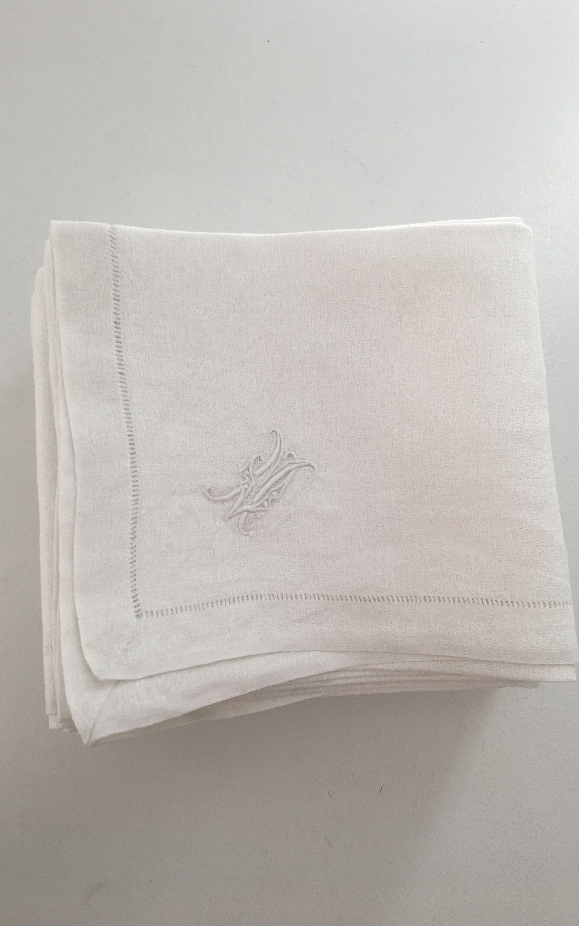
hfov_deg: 40.6
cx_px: 291
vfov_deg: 61.2
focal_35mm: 31
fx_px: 783
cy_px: 465
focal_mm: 4.15
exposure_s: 1/50
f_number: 2.2
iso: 25
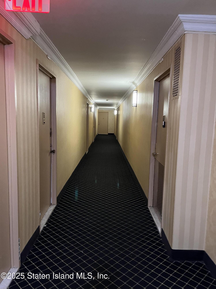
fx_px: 216
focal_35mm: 26
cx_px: 108
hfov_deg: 53.1
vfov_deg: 67.3
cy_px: 144
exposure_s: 1/40
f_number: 1.6
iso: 500
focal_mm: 5.1
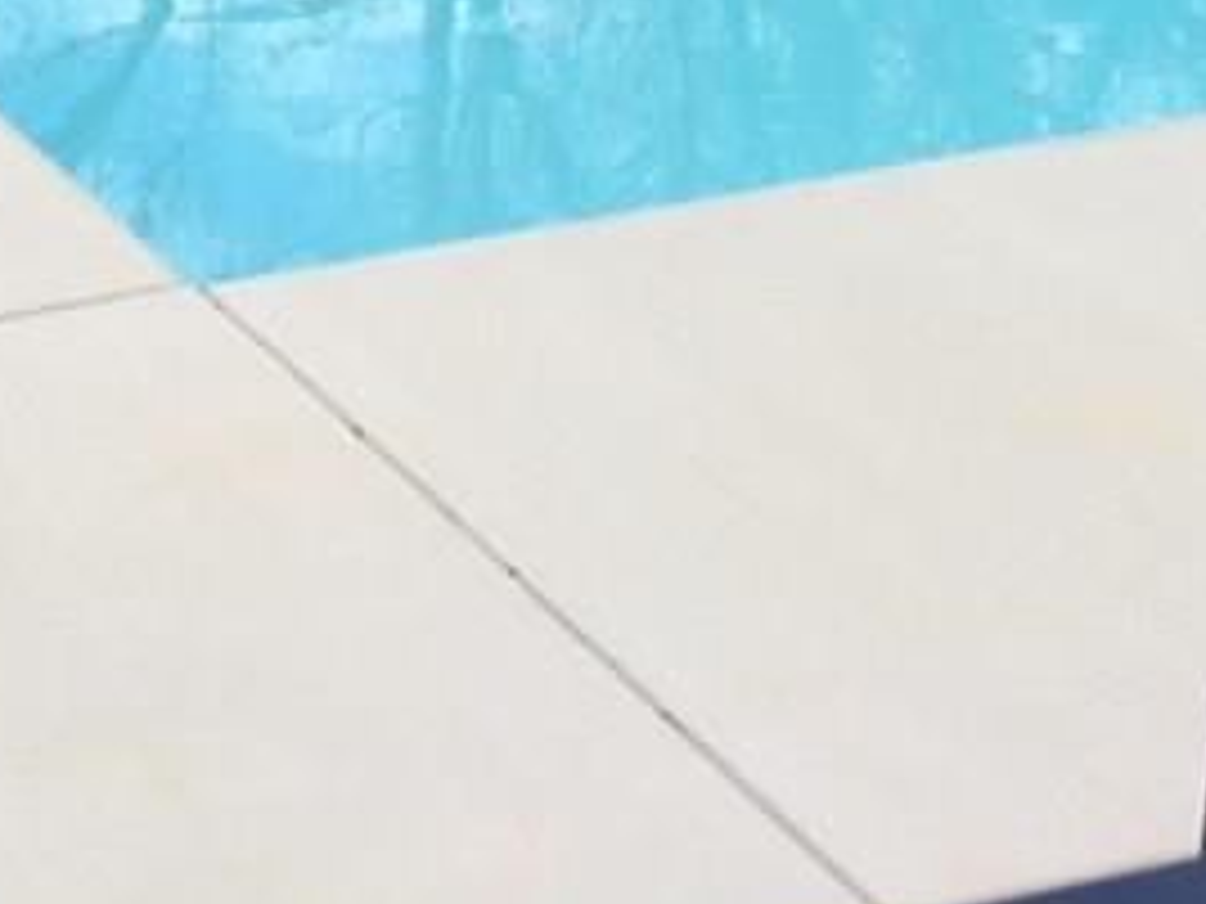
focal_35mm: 111
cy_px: -769
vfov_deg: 12.2
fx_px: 3867
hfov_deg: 17.7
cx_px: 508
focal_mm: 4.15
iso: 32
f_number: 2.2
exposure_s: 1/547
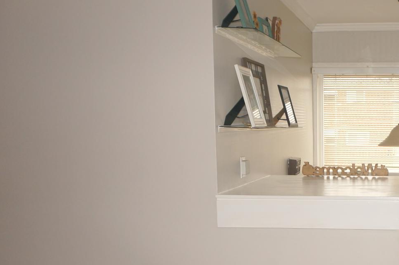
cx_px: 370
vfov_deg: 26.1
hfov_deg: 36.2
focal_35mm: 51
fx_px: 564
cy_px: 195
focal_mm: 16
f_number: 4
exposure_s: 1/160
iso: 320
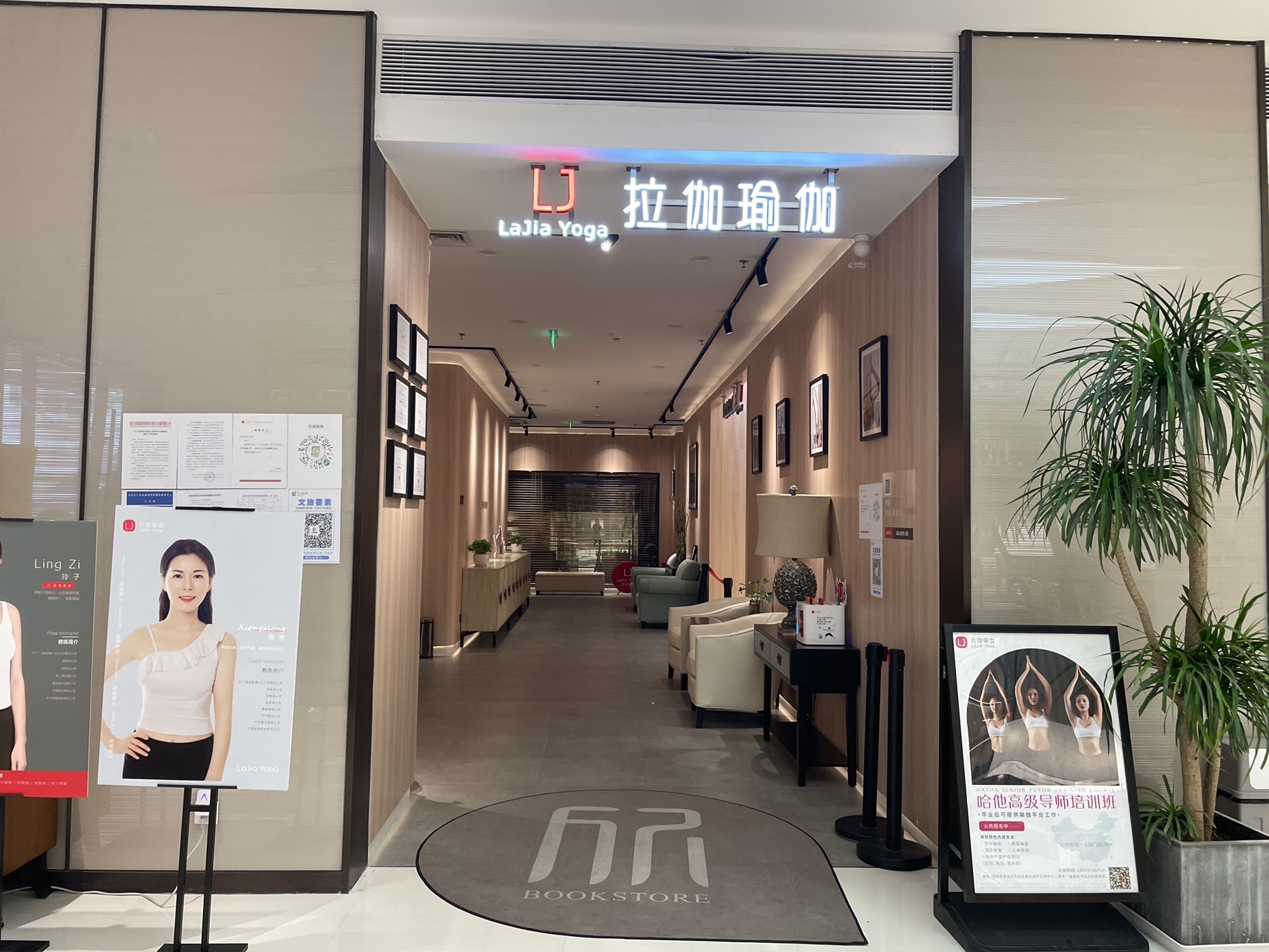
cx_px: 634
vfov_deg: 53.1
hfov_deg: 67.3
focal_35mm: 26
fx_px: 953
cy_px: 476
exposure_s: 1/100
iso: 80
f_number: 1.6
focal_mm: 4.2
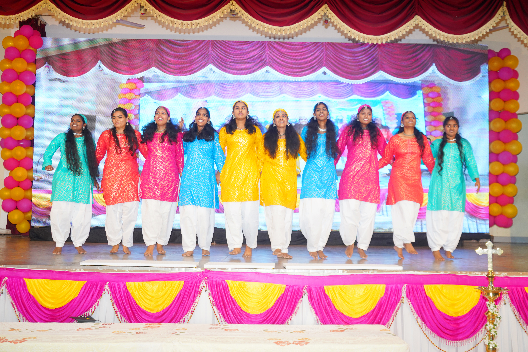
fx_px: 572
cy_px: 176
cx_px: 264
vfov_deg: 34.2
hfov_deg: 49.5
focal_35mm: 39
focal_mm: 39
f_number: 4
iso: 640
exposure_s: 1/250
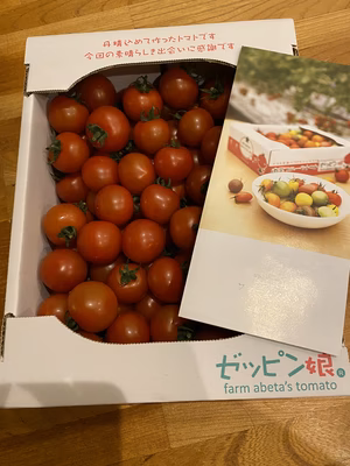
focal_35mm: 26
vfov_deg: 67.3
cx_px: 175
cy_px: 233
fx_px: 351
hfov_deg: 53.1
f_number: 1.8
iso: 400
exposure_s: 1/50
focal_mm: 4.25
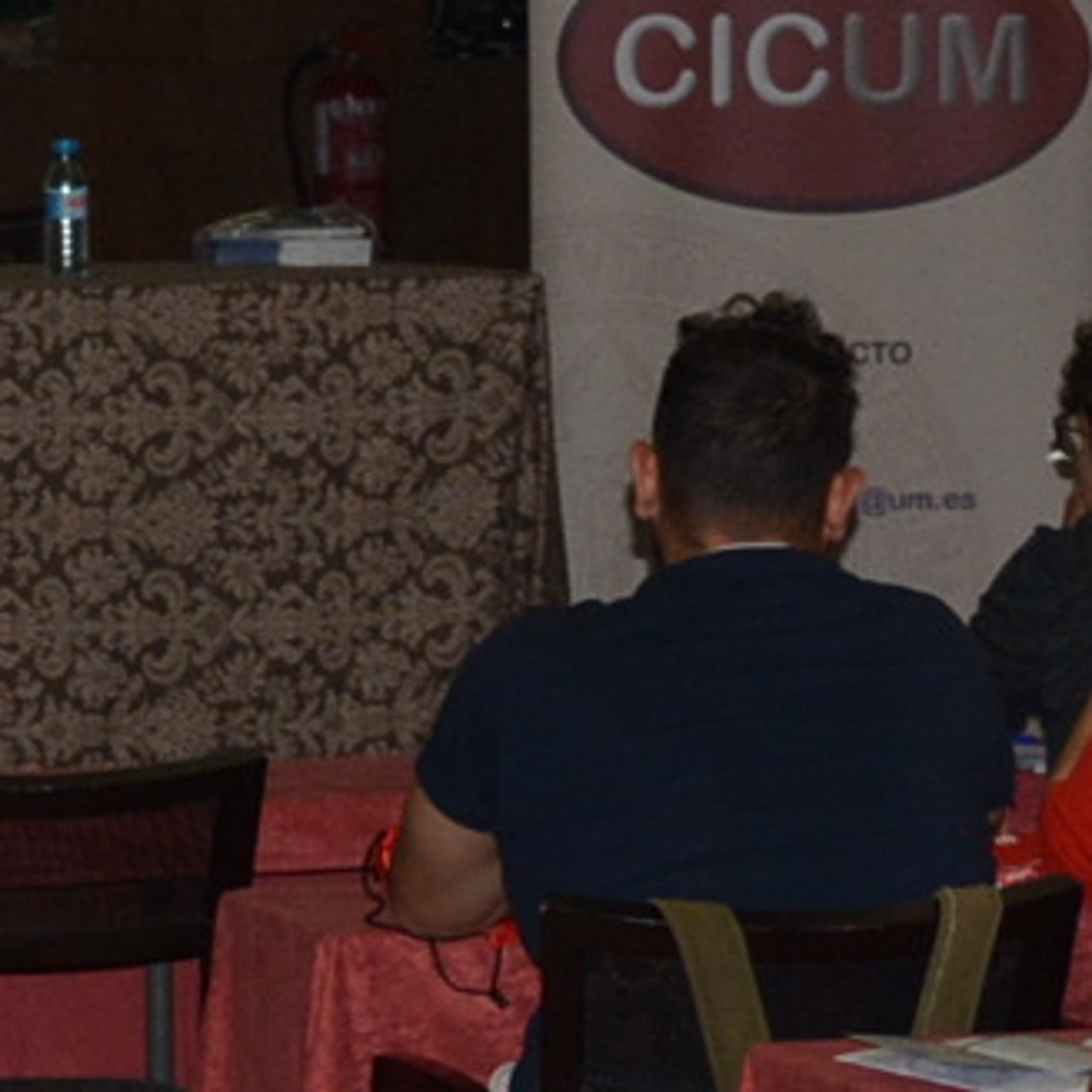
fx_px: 9137
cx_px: -290
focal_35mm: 256
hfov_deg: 6.8
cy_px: 772
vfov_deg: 6.8
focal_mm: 22
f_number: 4
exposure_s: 1/60
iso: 400
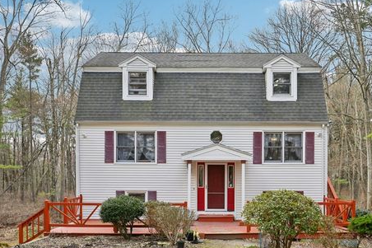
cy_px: 130
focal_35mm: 31
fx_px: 320
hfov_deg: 60.2
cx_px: 204
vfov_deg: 42.3
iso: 400
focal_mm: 28
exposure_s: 1/500
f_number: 8
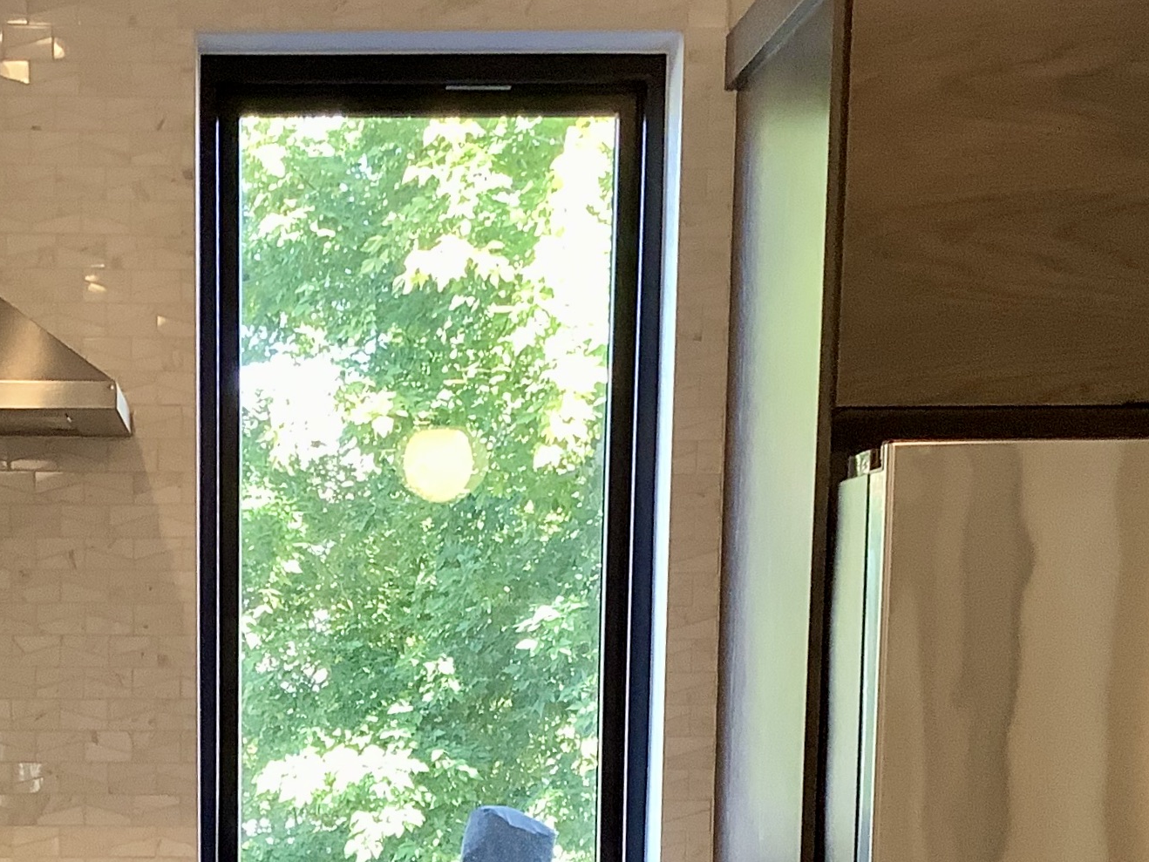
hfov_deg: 26.6
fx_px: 2390
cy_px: 986
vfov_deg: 19.5
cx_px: 243
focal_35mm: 72
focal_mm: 3.3
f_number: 2.4
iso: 64
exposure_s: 1/60
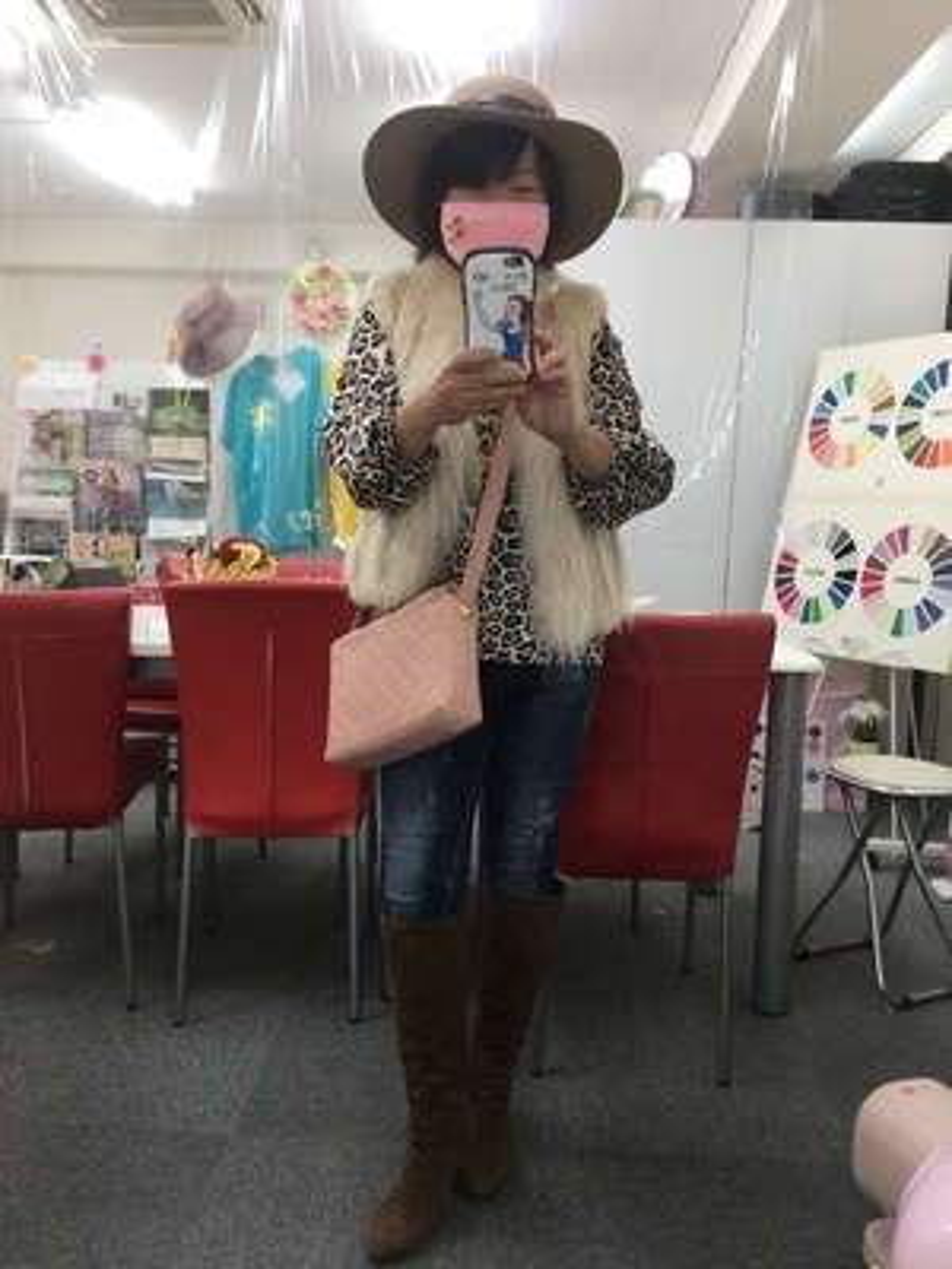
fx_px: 1063
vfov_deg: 61.7
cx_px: 476
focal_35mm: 29
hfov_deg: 48.2
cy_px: 634
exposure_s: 1/30
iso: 25
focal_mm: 4.15
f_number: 2.2
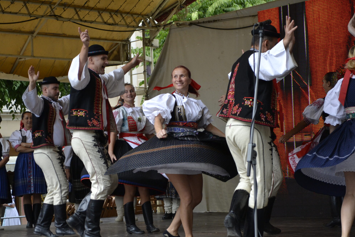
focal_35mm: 88
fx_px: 864
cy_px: 153
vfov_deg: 15.6
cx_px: 180
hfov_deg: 23.2
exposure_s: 1/500
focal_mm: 45
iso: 640
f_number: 5.3
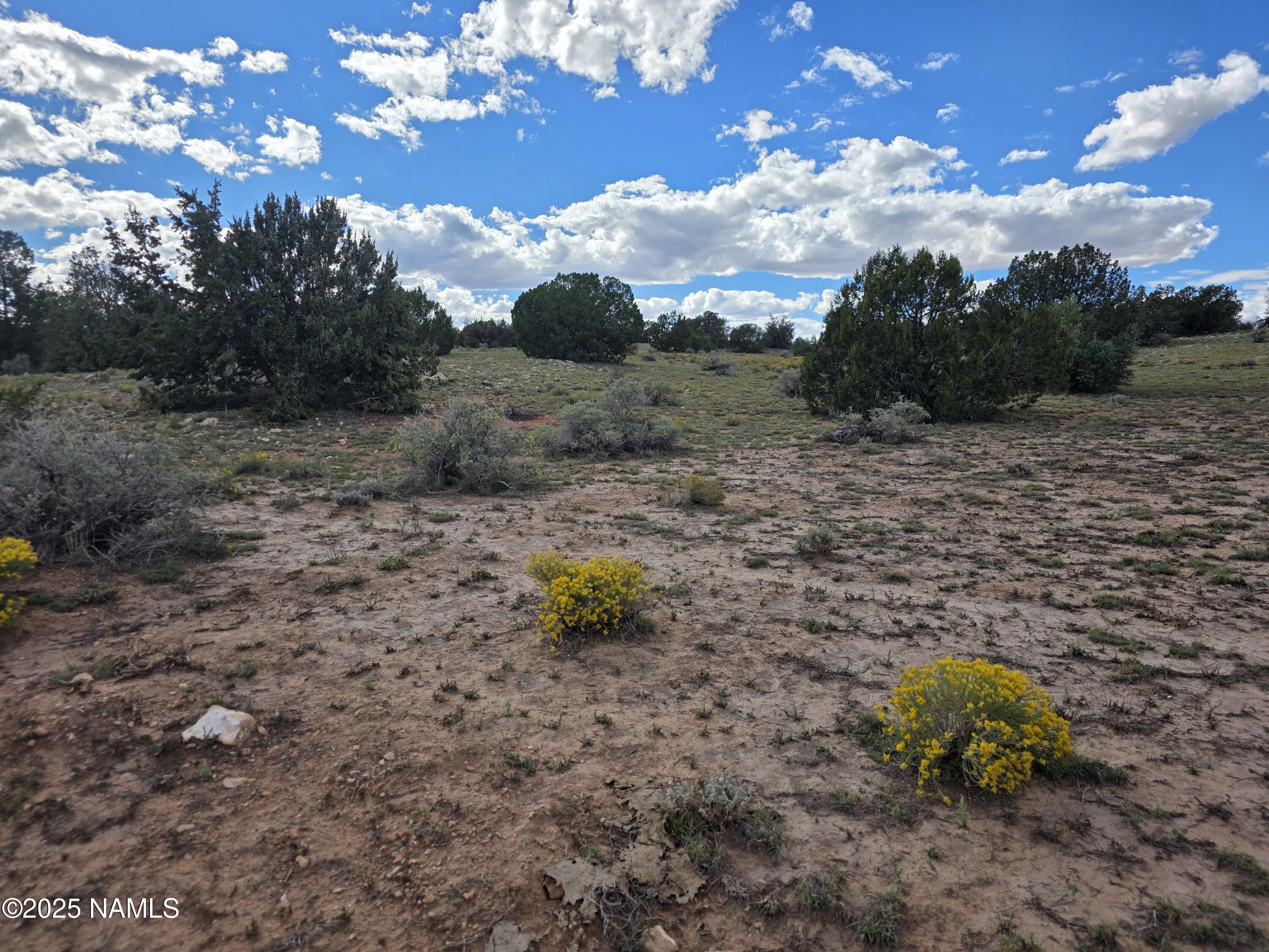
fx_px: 843
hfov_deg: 73.9
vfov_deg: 58.9
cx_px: 634
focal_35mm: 23
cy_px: 476
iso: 80
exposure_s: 1/7061
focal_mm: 6.3
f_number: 1.7
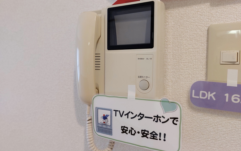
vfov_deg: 47.6
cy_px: 71
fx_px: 171
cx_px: 120
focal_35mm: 26
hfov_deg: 70.4
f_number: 1.8
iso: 125
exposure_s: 1/24
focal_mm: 5.23
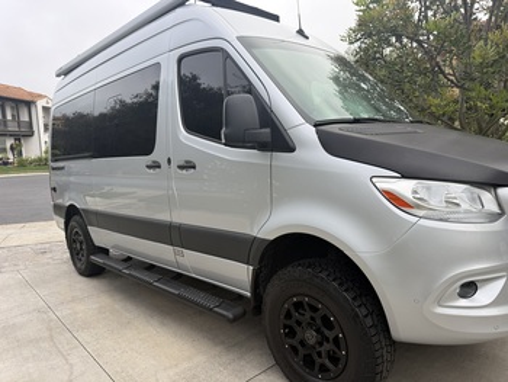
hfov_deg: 71.6
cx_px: 254
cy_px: 191
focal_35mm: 24
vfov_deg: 56.9
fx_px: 352
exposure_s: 1/822
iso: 80
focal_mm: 6.76
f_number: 1.78
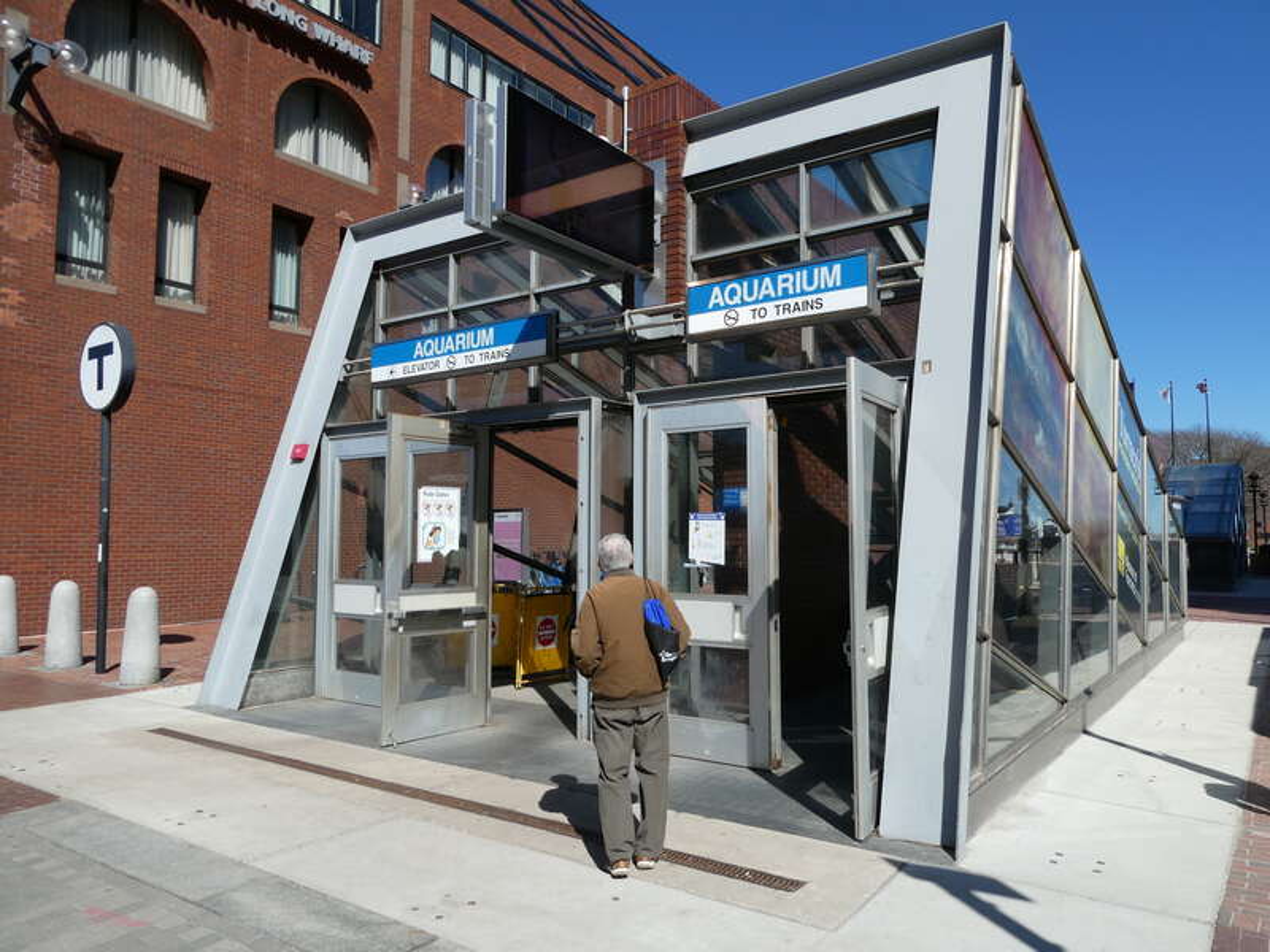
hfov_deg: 71.6
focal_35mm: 24
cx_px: 635
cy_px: 476
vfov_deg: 56.8
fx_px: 881
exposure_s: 1/1000
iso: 80
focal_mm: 4.3
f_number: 3.5
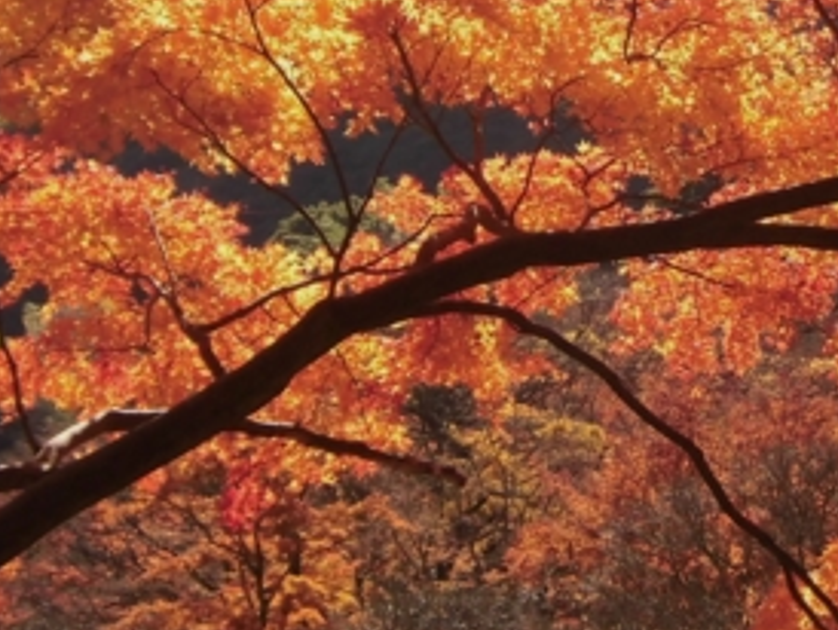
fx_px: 2544
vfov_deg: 13.8
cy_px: -49
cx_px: 713
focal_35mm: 105
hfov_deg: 18.5
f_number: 3.1
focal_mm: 6.4
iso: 100
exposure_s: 1/640
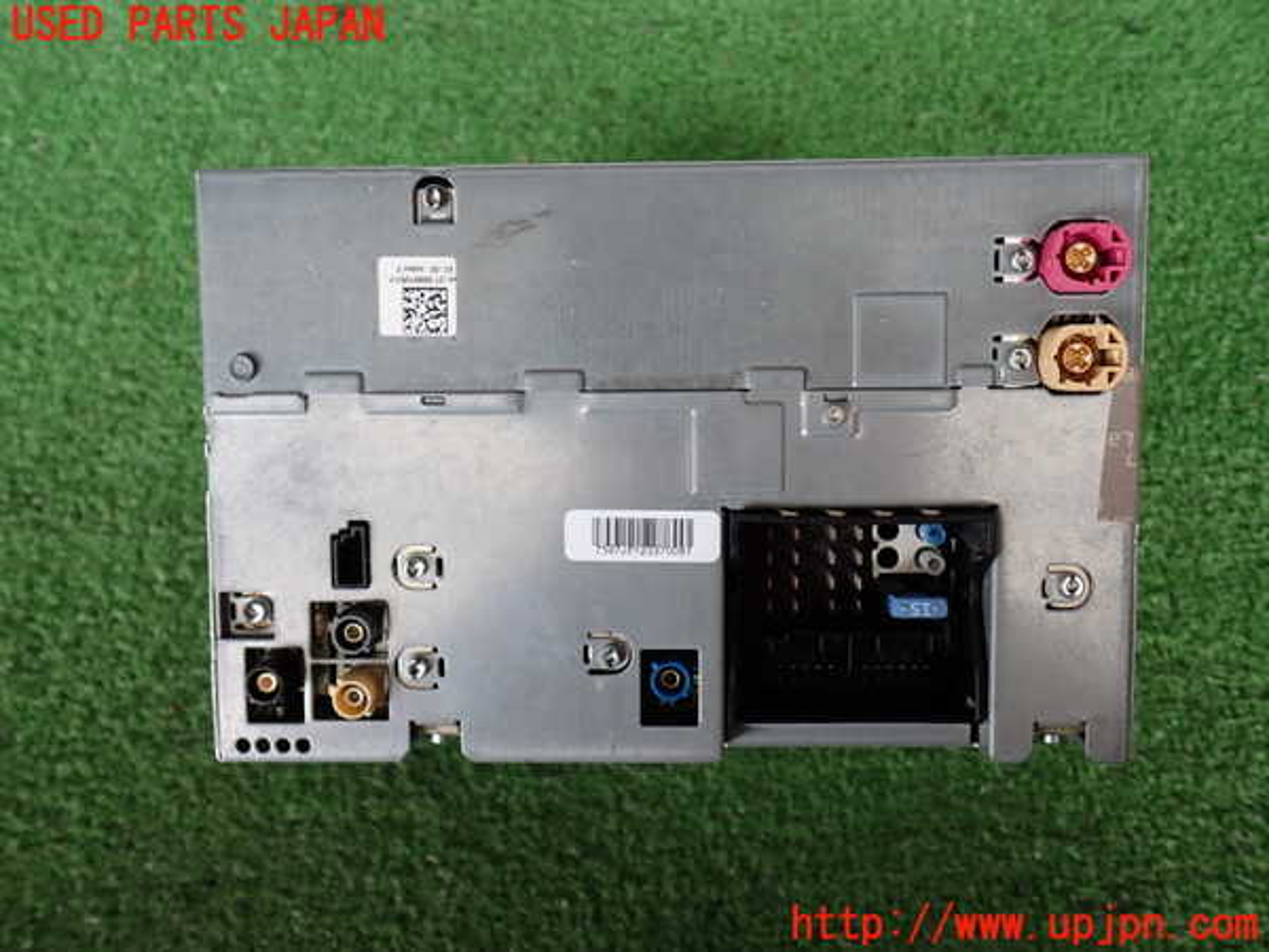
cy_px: 476
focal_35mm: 32
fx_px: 1173
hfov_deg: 56.8
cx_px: 634
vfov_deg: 44.2
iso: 200
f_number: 2.4
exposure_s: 1/60
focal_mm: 5.79
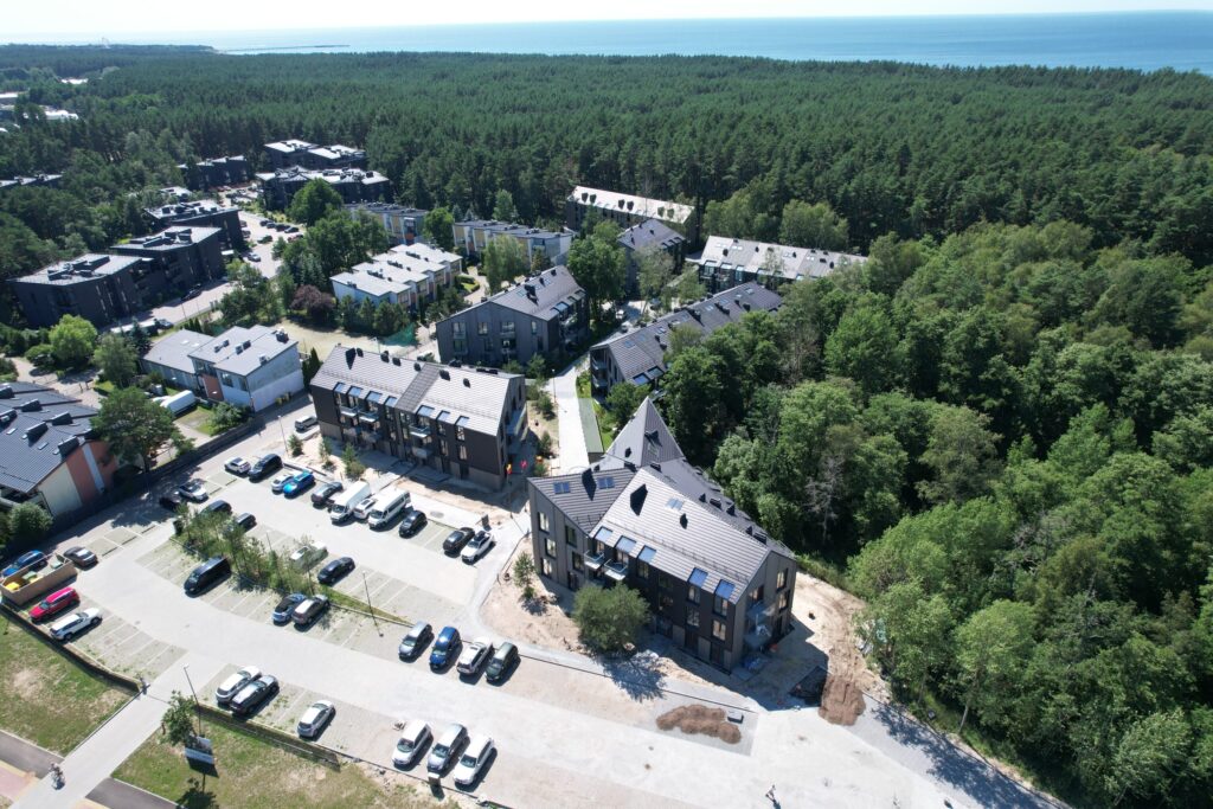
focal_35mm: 22
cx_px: 606
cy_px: 404
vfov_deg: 57.2
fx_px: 741
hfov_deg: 78.6
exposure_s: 1/1000
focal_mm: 8.38
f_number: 2.8
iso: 100
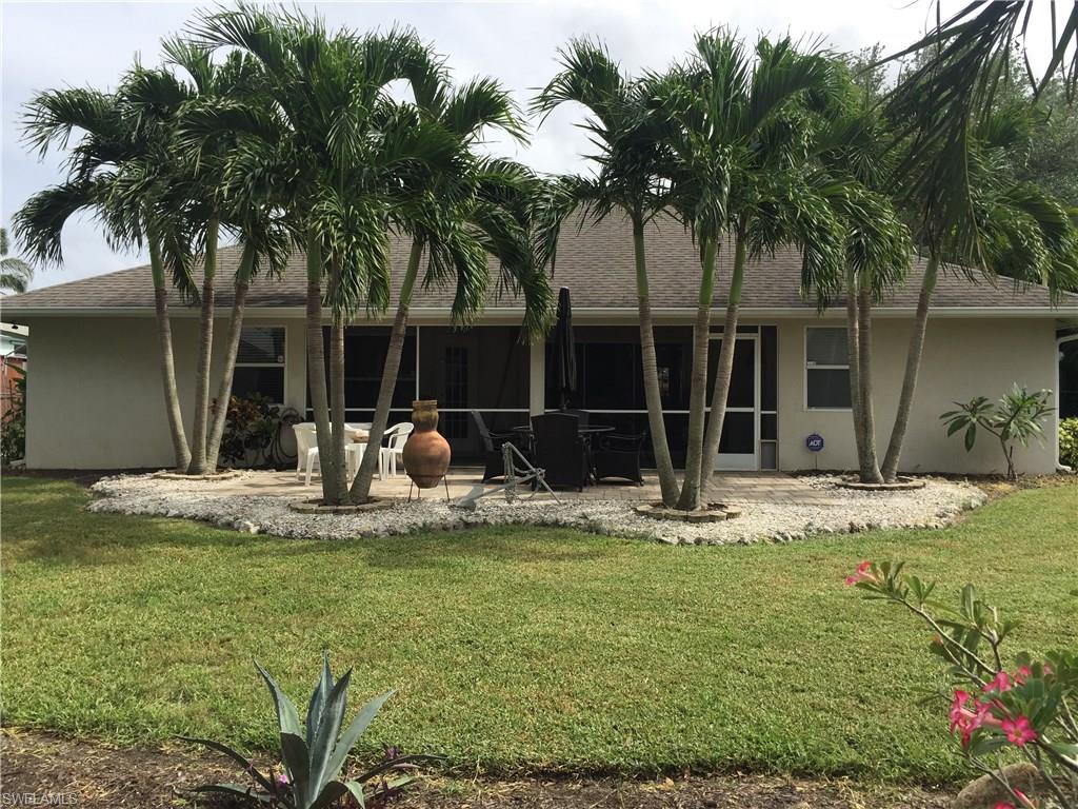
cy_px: 404
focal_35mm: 29
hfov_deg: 61.7
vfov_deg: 48.2
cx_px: 539
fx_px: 903
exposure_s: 1/1582
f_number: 2.2
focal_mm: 4.15
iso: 32
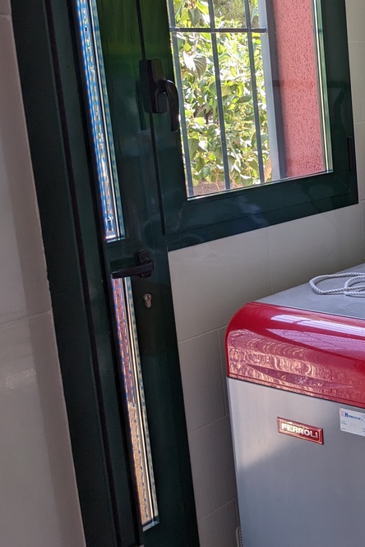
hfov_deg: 22.3
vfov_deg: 36.7
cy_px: 207
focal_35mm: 54
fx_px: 821
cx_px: 480
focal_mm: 4.38
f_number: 1.73
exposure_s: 1/104
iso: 49
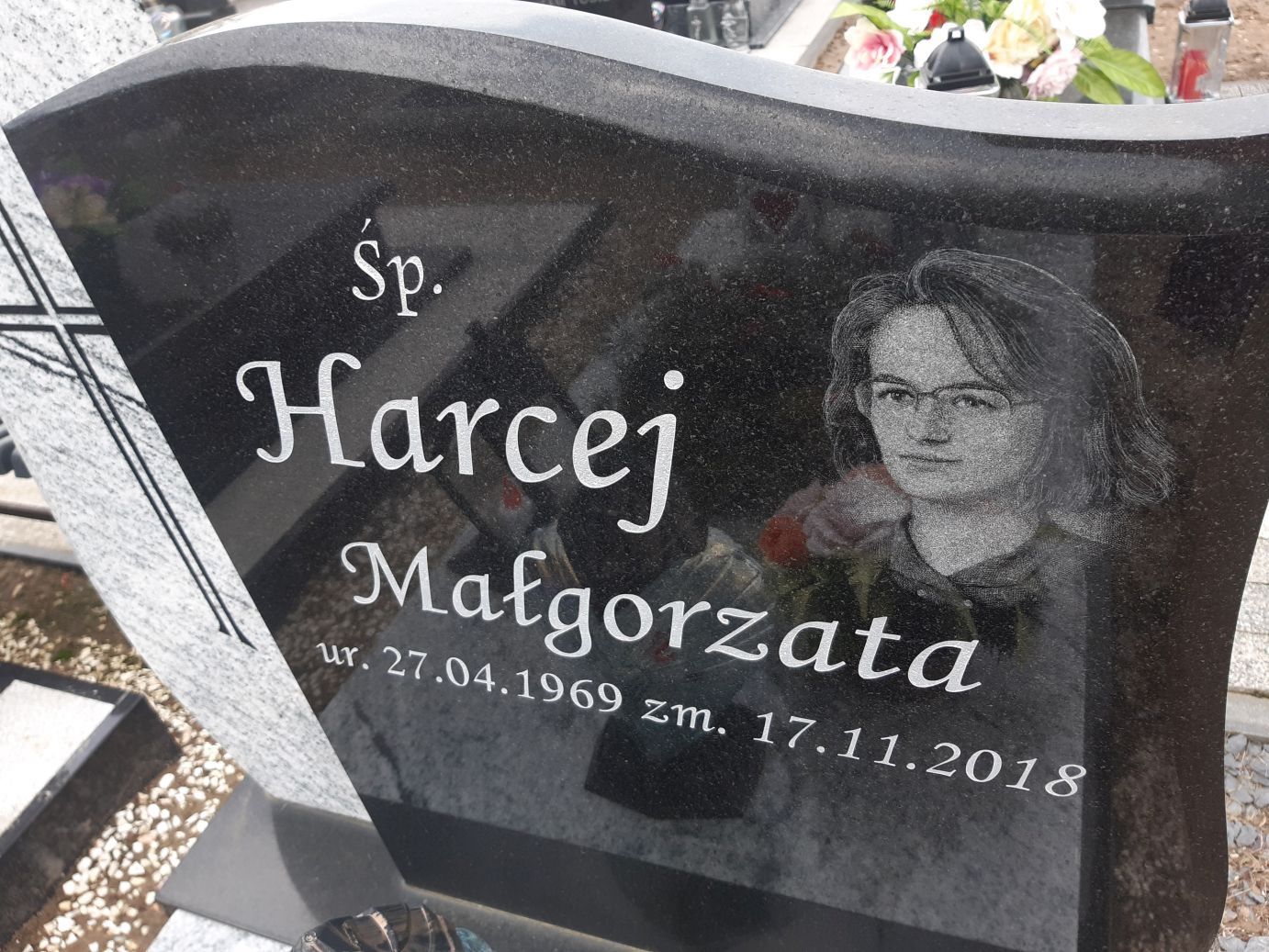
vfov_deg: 53.1
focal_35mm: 26
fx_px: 953
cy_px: 476
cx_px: 634
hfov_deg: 67.3
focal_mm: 3.92
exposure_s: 1/155
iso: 40
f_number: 1.7
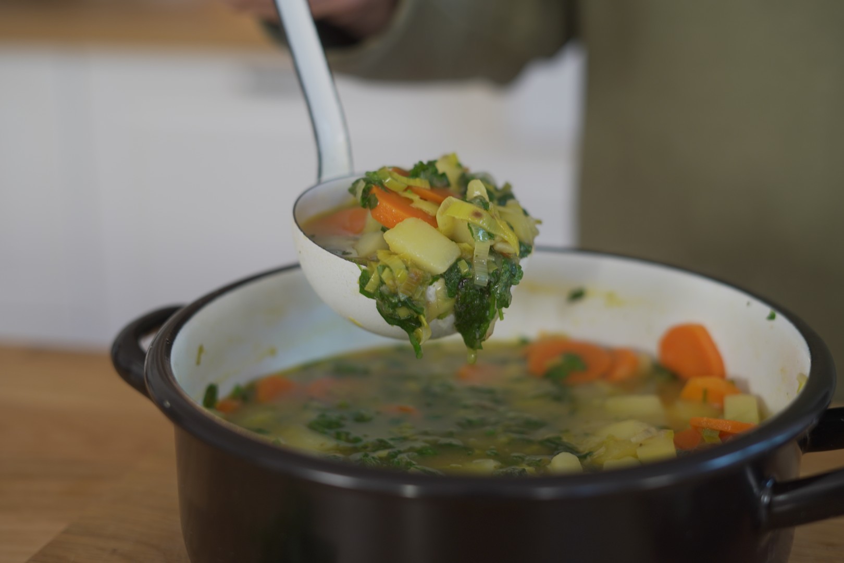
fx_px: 1172
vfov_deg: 27.0
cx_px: 422
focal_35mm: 50
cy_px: 282
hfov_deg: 39.6
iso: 320
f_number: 2.8
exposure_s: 1/80
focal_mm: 50
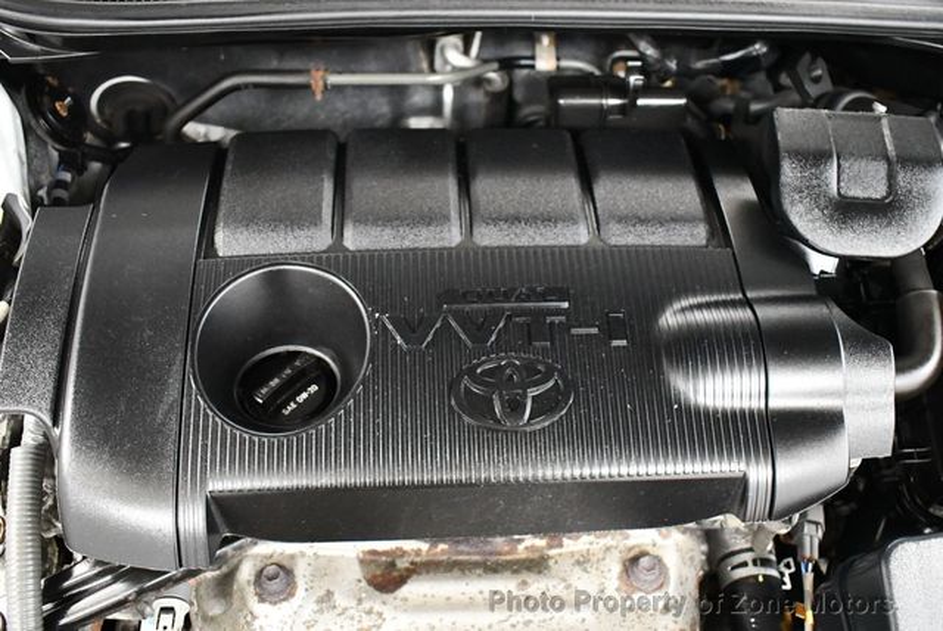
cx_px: 472
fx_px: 944
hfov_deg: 53.1
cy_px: 316
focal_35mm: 36
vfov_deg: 36.9
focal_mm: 18
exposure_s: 1/60
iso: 6400
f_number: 3.5
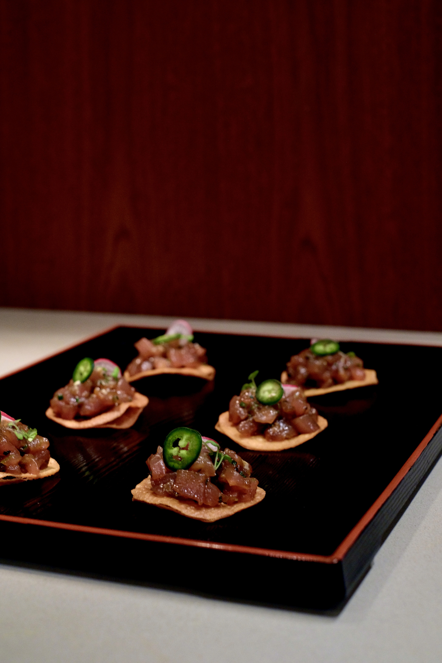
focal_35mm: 53
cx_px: 221
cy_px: 332
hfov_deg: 25.5
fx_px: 976
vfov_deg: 37.5
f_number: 4.5
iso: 1250
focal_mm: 35
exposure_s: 1/60
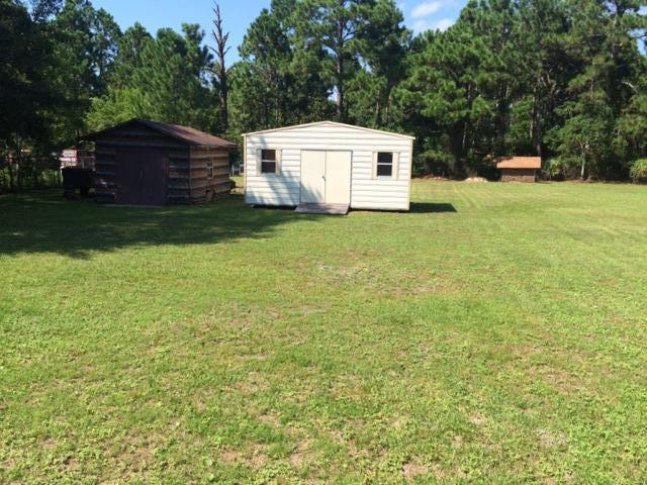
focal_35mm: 29
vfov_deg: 48.2
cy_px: 242
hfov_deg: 61.7
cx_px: 324
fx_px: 542
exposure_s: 1/1466
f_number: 2.2
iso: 32
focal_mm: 4.15
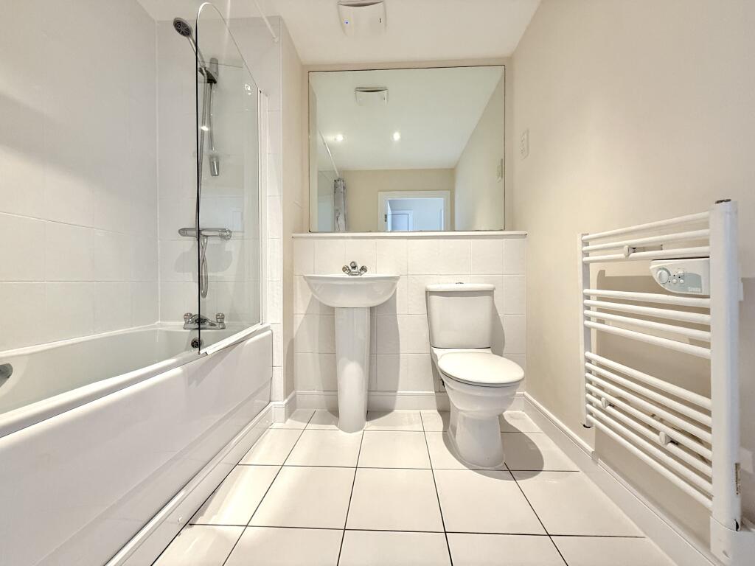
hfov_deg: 102.1
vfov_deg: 85.7
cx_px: 378
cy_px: 283
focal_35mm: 14
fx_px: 305
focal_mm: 2.22
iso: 250
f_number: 2.2
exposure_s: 1/50
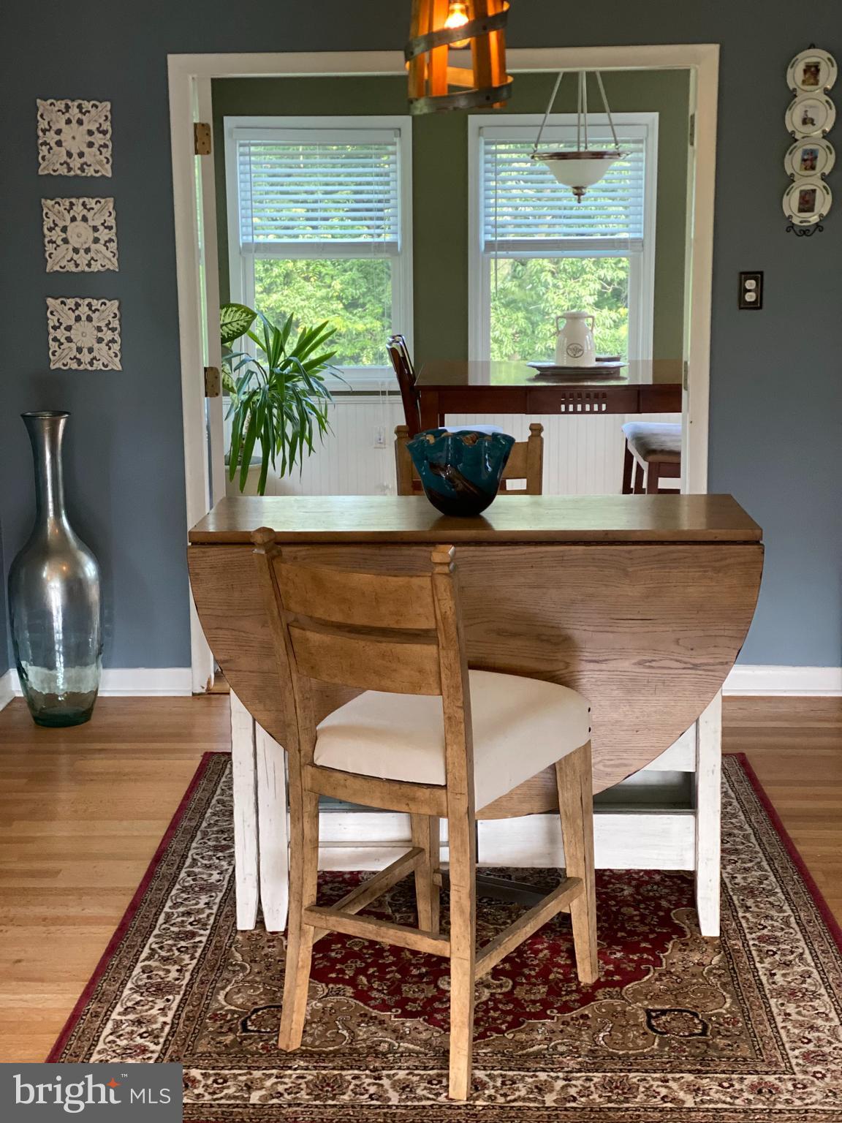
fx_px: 1686
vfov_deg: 36.8
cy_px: 562
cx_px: 421
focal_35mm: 52
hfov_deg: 28.0
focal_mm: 6
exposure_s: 1/107
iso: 250
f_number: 2
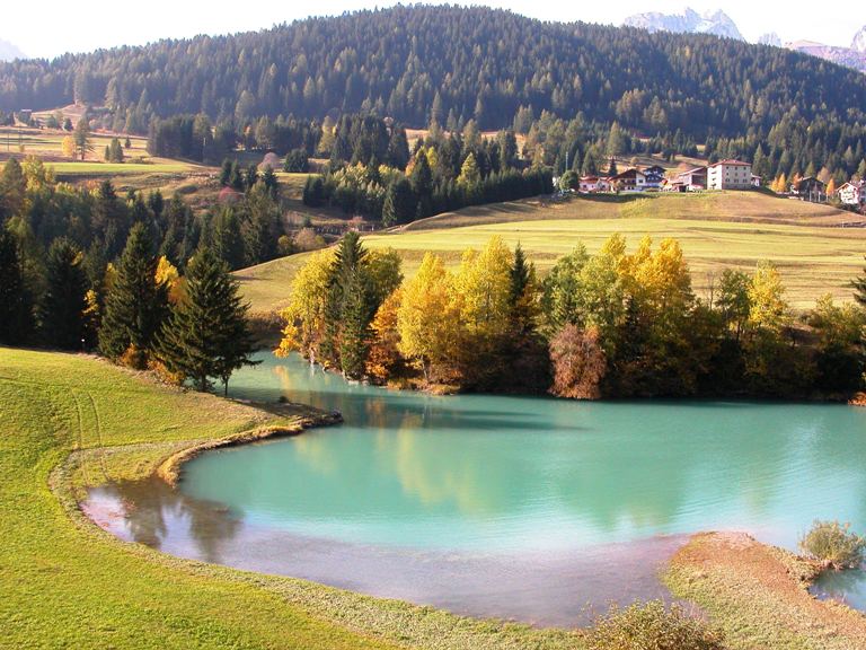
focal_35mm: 35
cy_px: 325
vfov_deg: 40.7
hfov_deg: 52.6
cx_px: 433
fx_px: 876
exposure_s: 1/274
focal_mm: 8.9
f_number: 5.6
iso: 200
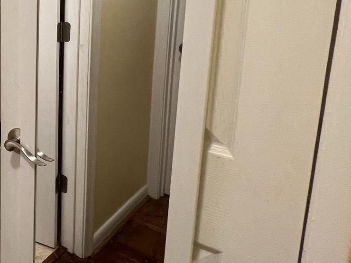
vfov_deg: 38.4
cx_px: -57
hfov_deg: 39.3
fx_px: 365
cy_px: 59
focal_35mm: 36
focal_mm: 1.57
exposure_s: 1/120
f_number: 1.8
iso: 160
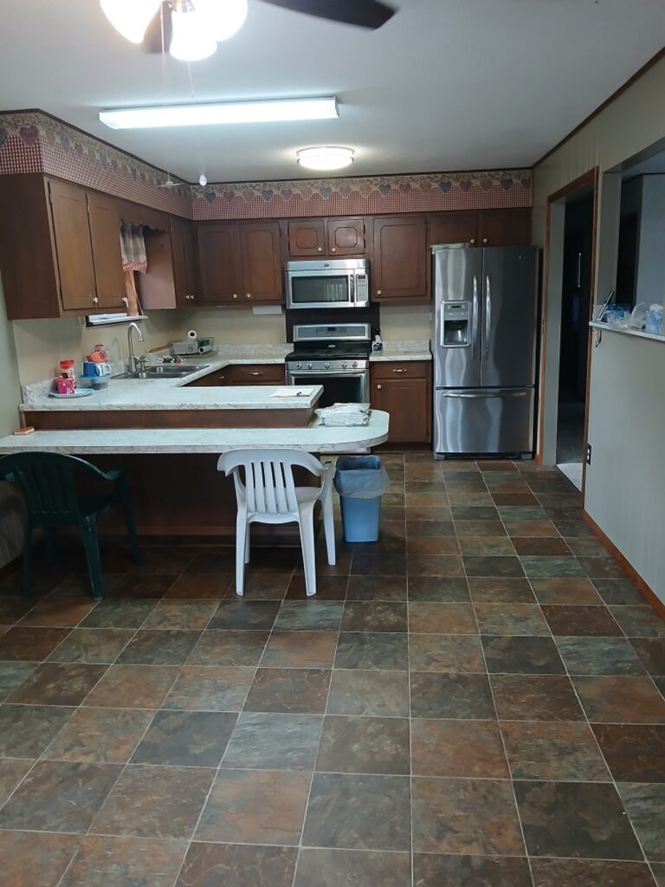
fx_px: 666
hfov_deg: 53.1
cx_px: 332
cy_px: 444
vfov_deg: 67.3
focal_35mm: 26
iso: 250
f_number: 1.8
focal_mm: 3.98
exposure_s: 1/60
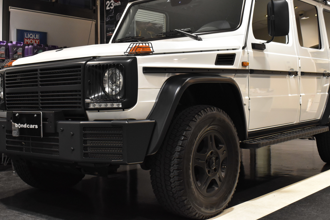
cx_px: 171
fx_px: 440
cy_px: 87
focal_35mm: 48
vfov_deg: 28.0
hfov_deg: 41.1
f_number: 8
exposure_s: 1/40
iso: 2000
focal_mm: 26
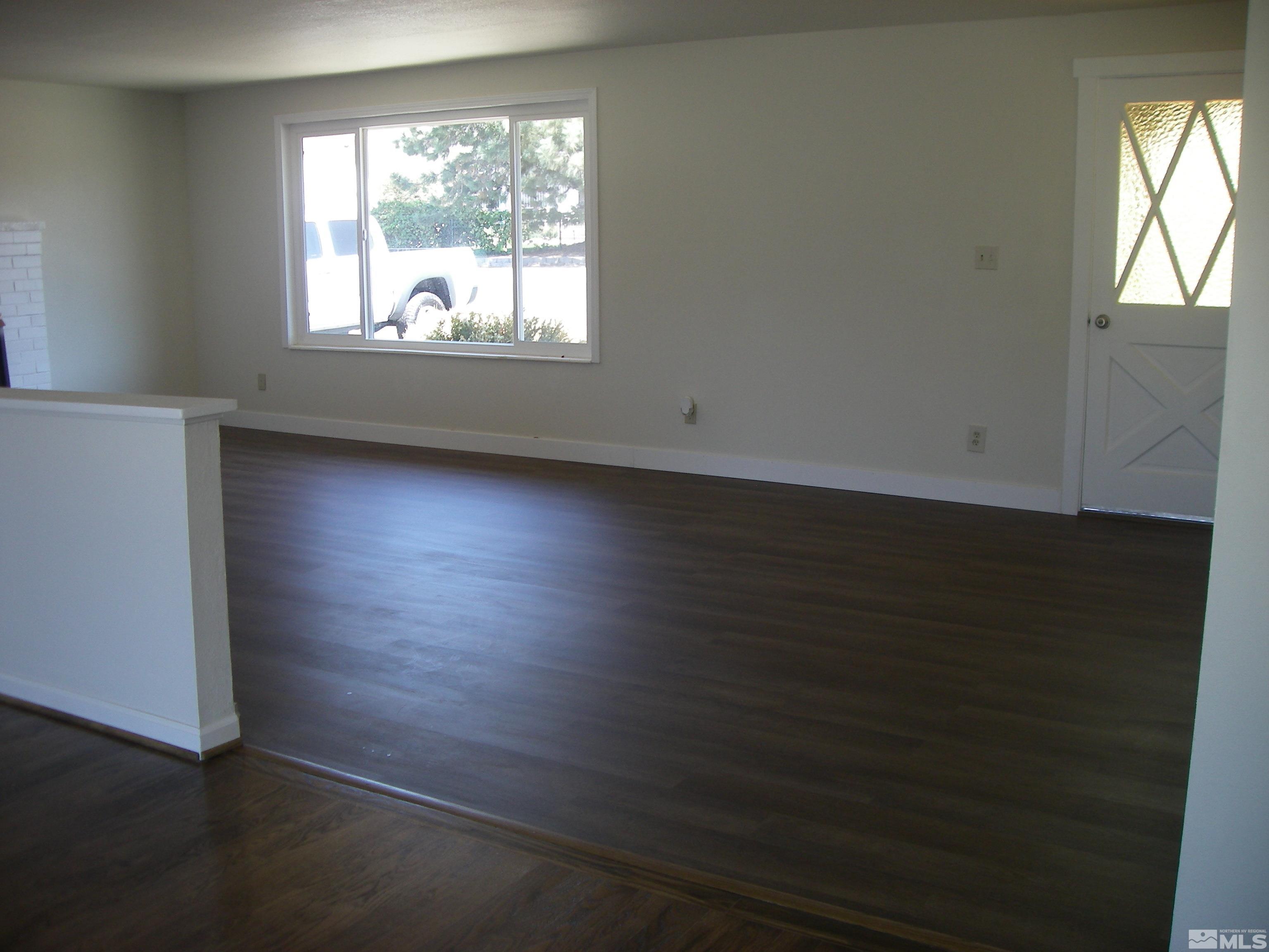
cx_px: 634
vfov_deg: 37.7
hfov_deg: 49.0
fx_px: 1393
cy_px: 476
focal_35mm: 38
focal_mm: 6.2
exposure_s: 1/50
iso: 80
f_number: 2.7
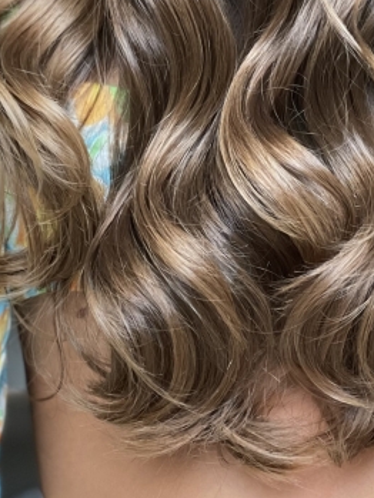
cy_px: -98
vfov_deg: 11.3
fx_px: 2462
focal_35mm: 171
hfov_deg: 8.7
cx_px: 315
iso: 125
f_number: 2.2
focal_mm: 7.5
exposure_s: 1/33
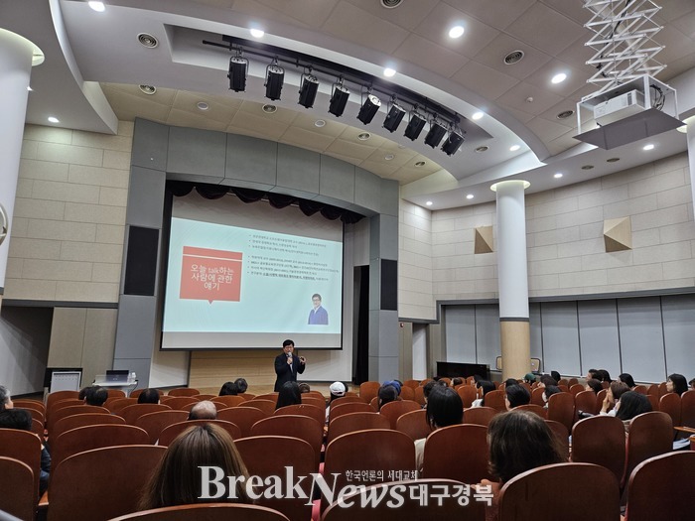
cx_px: 348
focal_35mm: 23
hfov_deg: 73.9
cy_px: 260
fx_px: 462
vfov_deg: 58.9
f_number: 1.8
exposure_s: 1/120
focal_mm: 5.4
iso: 250
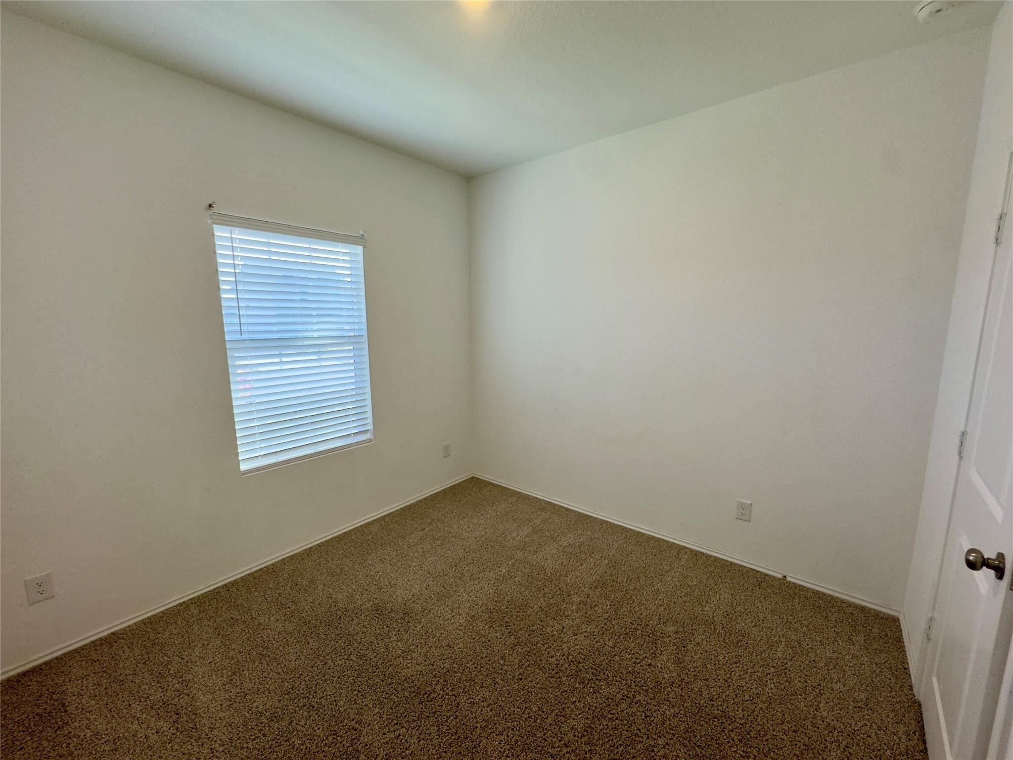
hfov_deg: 102.1
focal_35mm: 14
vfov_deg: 85.7
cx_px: 506
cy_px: 380
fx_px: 410
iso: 125
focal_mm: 2.22
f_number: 2.2
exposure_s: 1/120
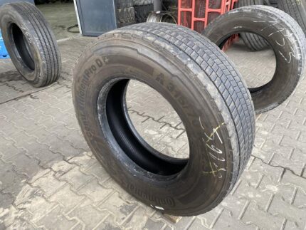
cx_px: 153
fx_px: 230
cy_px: 115
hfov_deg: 67.3
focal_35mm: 26
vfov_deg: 53.1
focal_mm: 4.25
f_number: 1.8
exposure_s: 1/115
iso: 125
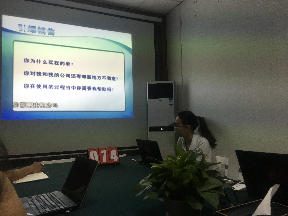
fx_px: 241
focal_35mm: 29
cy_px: 108
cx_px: 144
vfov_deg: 48.2
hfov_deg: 61.7
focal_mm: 4.15
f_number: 2.2
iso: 32
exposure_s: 1/33
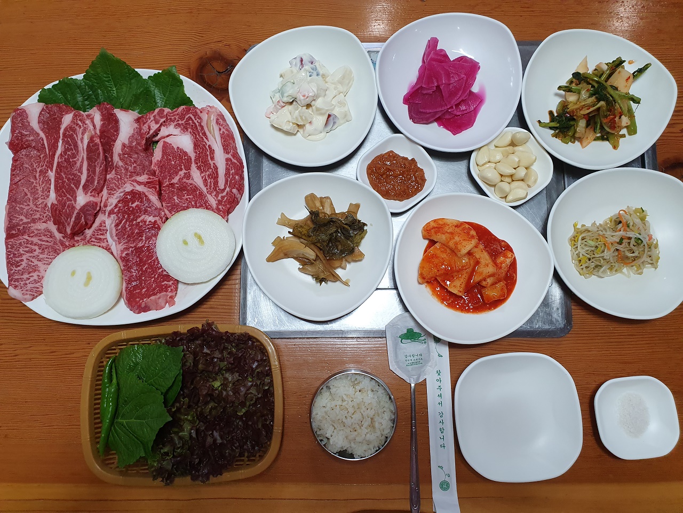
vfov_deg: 53.1
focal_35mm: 26
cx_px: 342
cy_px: 256
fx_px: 513
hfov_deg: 67.3
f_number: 2.4
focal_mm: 4.32
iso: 250
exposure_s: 1/120
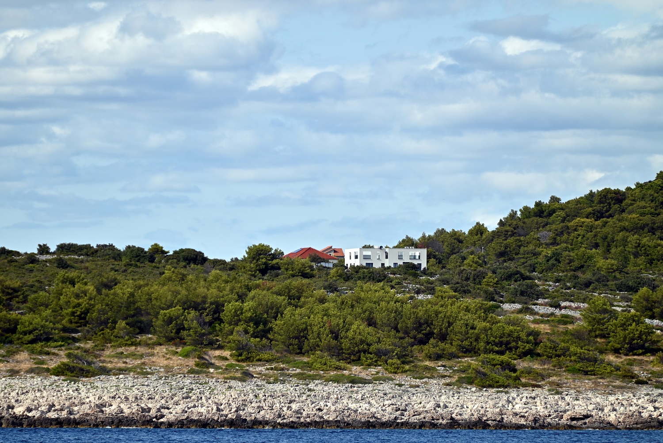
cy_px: 222
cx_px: 332
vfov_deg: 5.3
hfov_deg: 7.9
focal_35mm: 260
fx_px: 4789
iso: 250
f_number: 5.6
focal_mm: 260
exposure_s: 1/2500
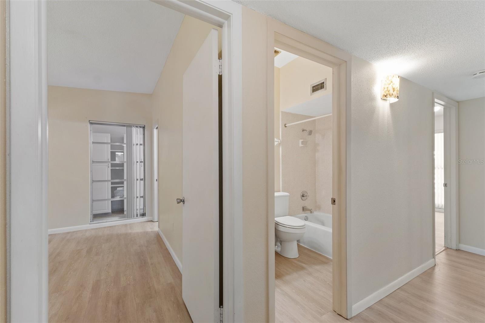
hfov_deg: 100.4
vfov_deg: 77.3
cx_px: 242
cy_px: 162
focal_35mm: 15
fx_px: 202
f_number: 8
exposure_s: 1
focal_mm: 10
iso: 250
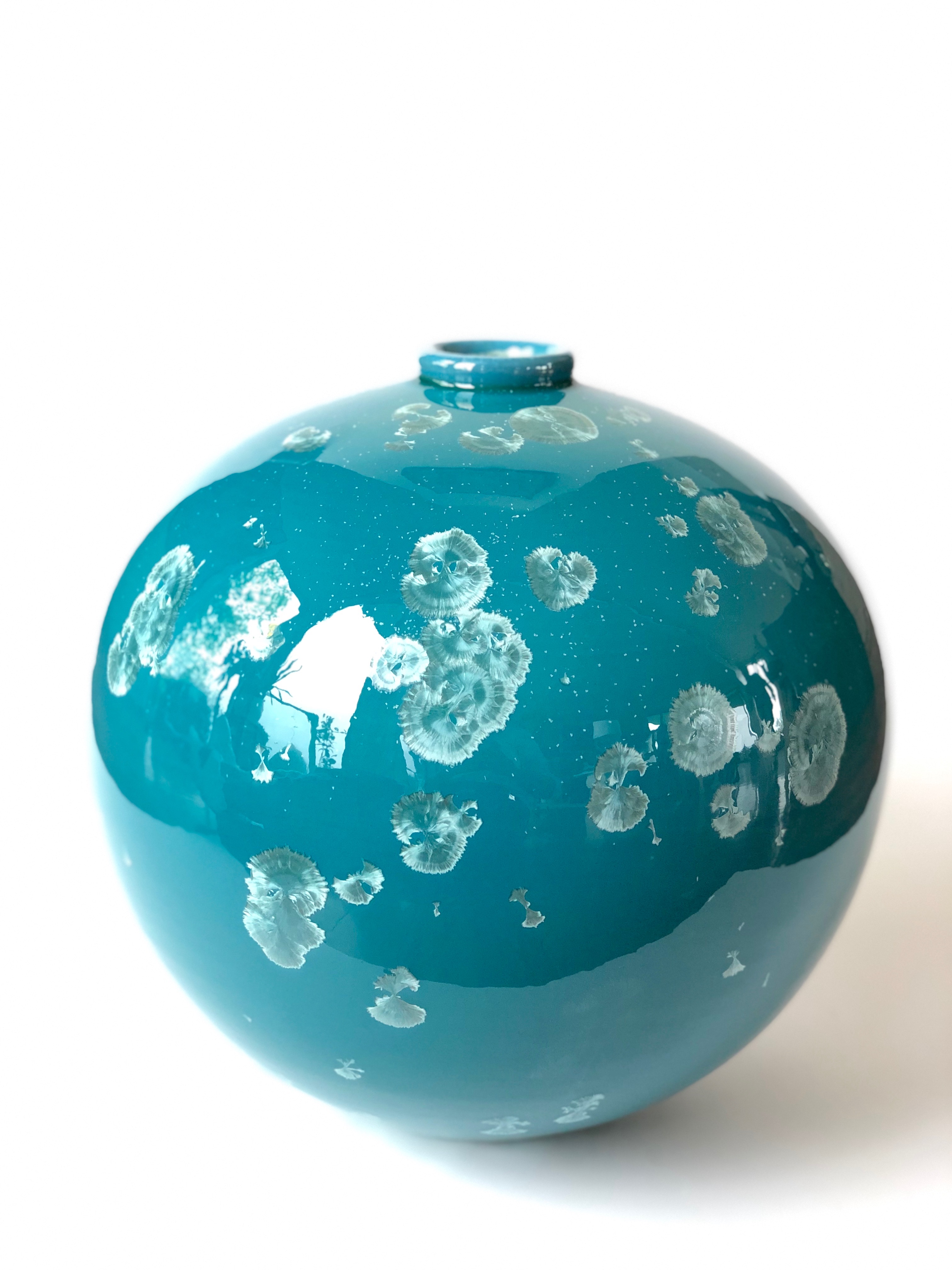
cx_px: 476
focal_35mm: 52
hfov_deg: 28.0
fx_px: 1907
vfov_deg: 36.8
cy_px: 635
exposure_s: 1/30
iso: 100
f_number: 2.4
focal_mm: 6
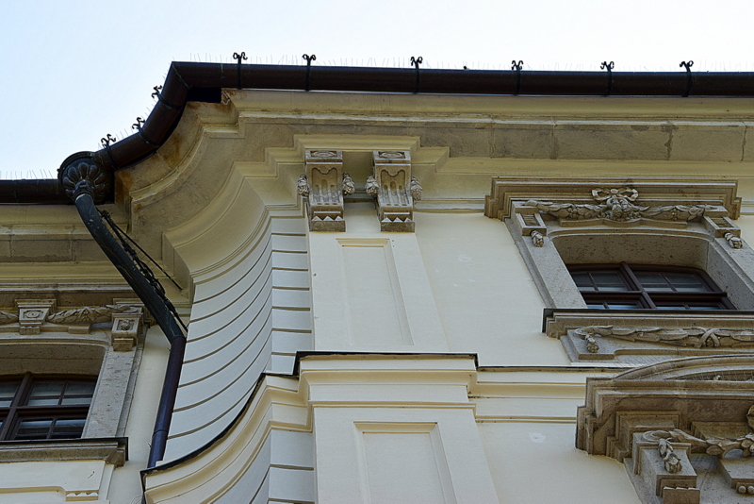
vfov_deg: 17.5
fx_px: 1634
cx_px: 377
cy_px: 252
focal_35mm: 78
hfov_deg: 26.0
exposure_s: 1/320
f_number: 10
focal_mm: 52
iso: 400
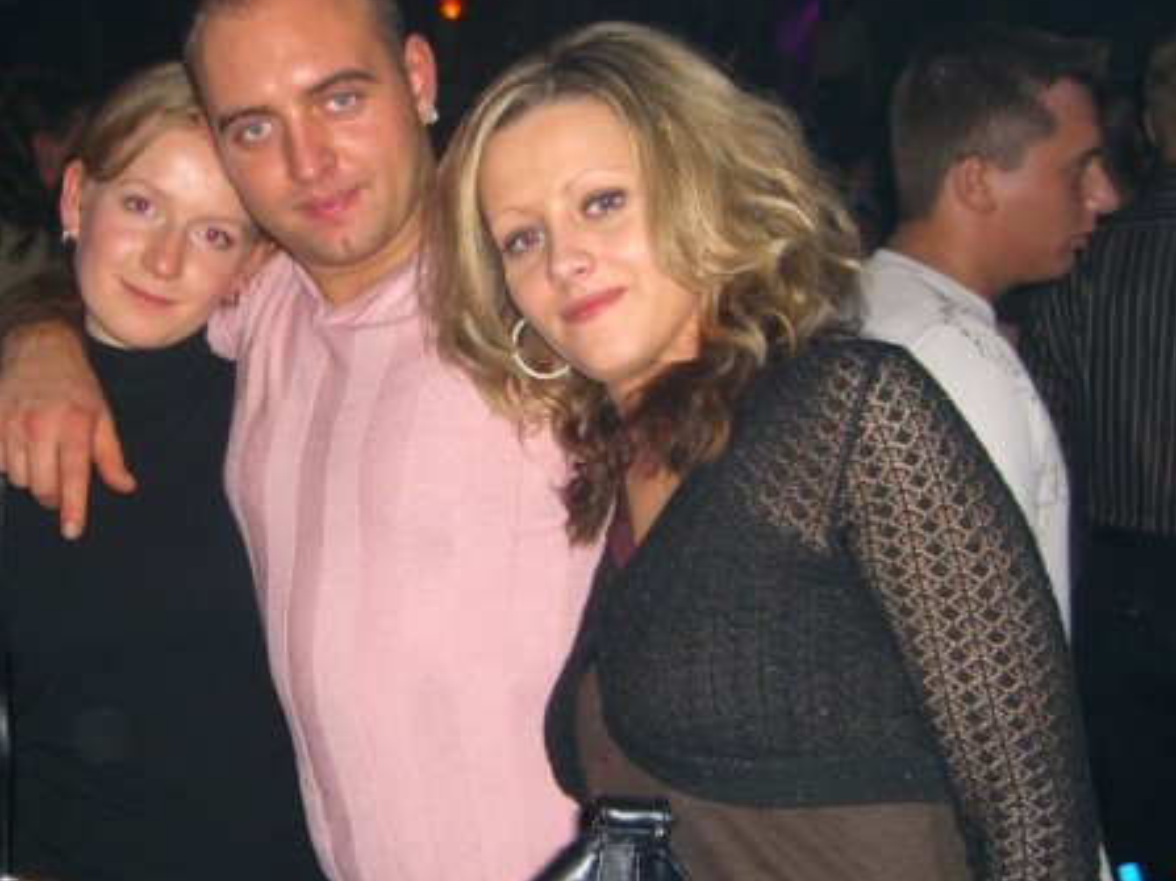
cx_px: 450
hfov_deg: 37.3
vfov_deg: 28.5
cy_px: 360
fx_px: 1732
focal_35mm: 51
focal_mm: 7.9
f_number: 2.8
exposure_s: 1/60
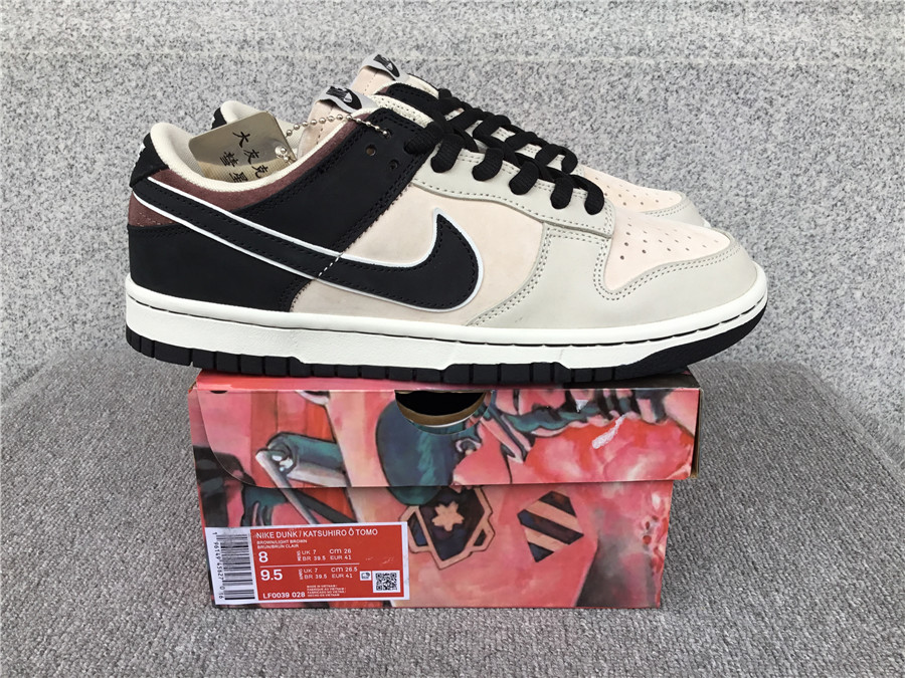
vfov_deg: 45.4
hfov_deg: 58.4
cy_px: 339
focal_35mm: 31
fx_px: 810
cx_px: 452
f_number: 2.4
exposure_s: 1/133
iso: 25
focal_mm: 3.3
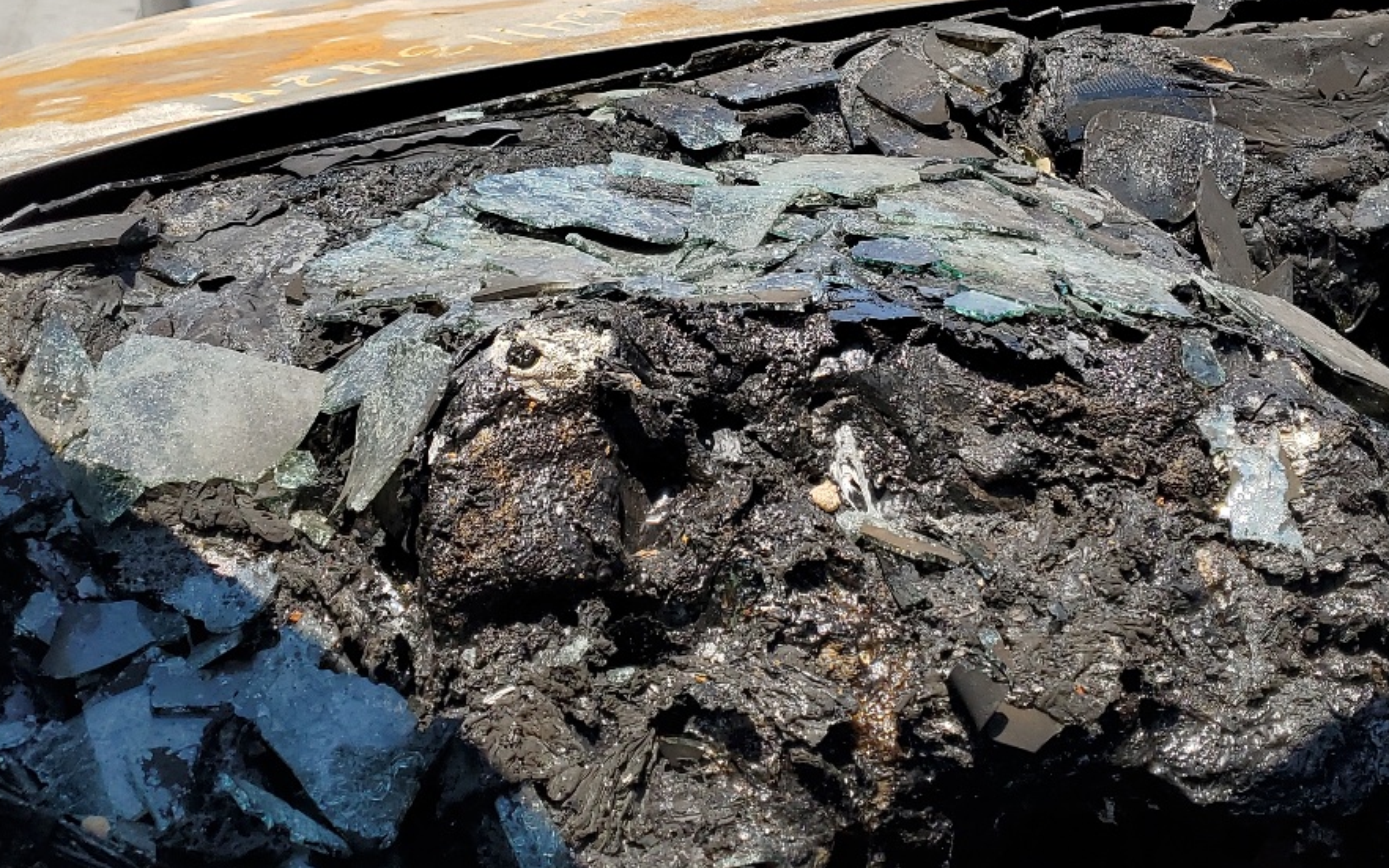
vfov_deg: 25.6
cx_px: 843
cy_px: 232
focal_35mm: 50
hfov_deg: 40.1
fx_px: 1892
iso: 50
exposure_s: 1/3333
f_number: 1.5
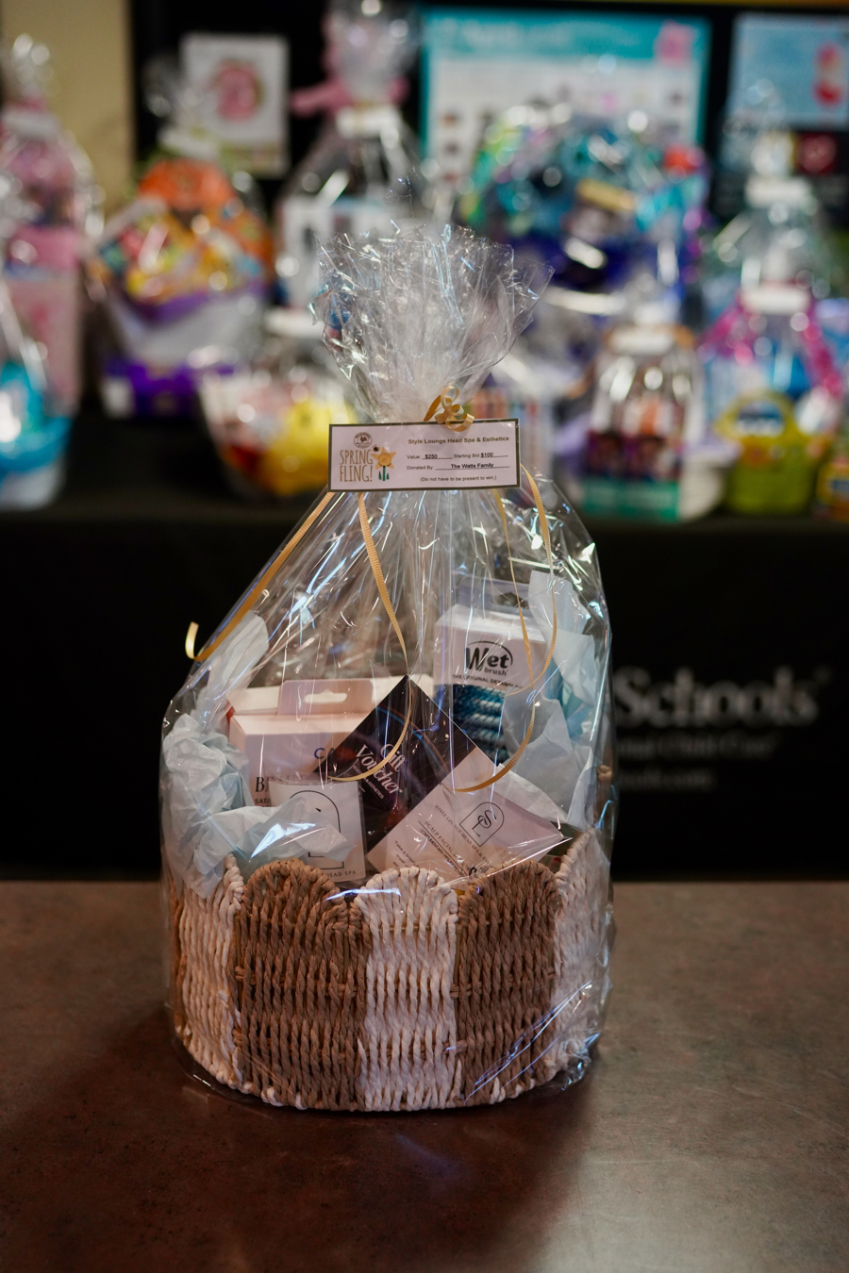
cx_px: 424
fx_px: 1238
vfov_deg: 54.4
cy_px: 636
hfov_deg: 37.9
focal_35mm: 35
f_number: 2.2
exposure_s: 1/160
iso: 1600
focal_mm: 35
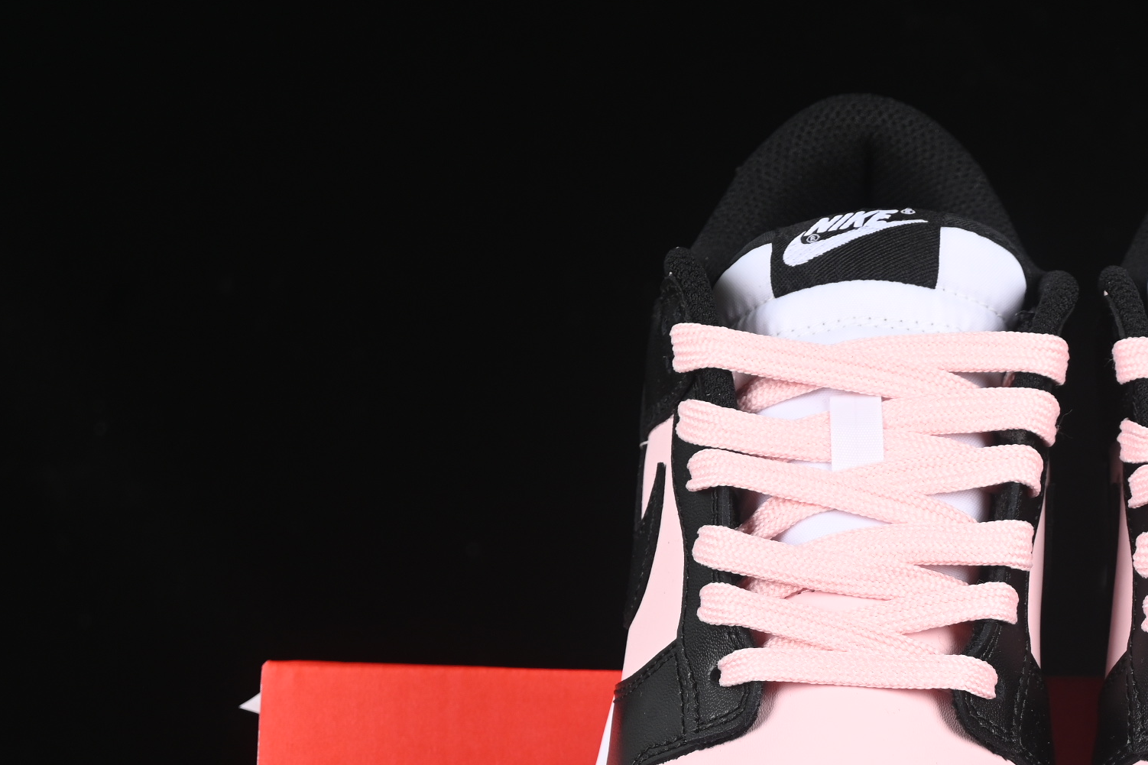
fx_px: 4432
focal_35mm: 139
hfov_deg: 14.6
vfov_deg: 9.8
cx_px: 1059
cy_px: 704
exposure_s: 1/60
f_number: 6.3
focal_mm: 50
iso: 160
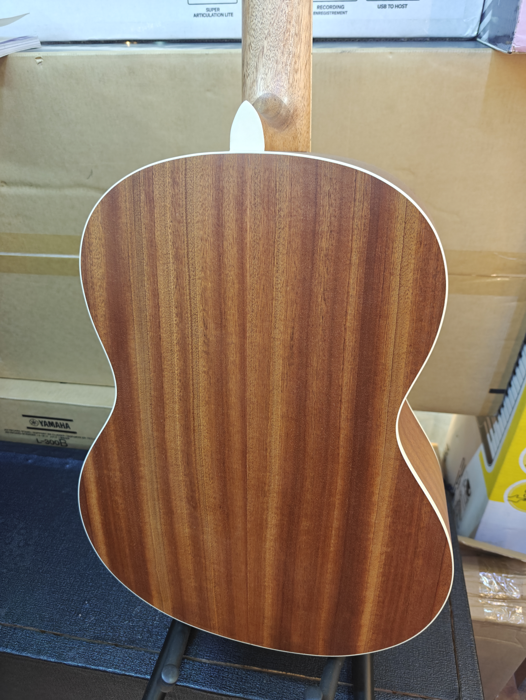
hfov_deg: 56.9
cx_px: 263
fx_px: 485
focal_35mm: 24
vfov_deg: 71.5
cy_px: 350
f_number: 1.7
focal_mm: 6.06
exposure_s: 1/100
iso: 800
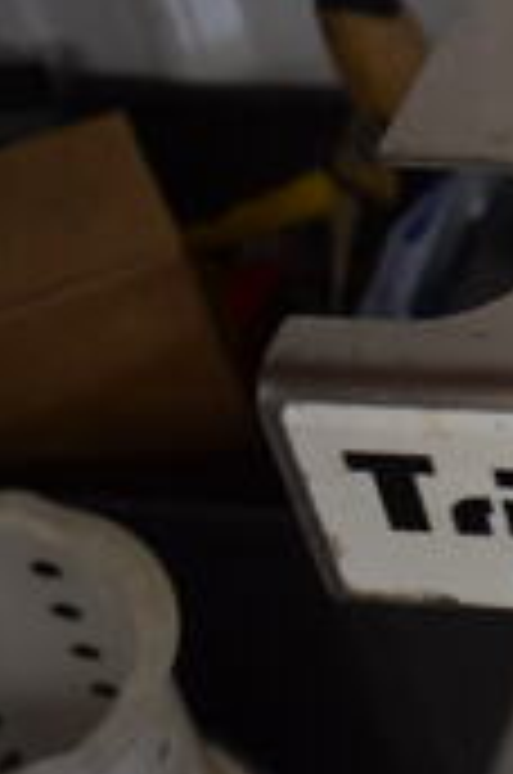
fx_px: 2060
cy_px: 216
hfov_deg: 11.7
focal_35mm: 96
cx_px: 1220
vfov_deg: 21.1
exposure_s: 1/160
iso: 800
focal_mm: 18
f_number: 3.5
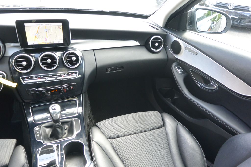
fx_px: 188
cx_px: 126
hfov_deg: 67.4
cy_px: 84
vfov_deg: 47.9
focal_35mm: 27
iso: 400
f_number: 3.5
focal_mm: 10
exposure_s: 1/125
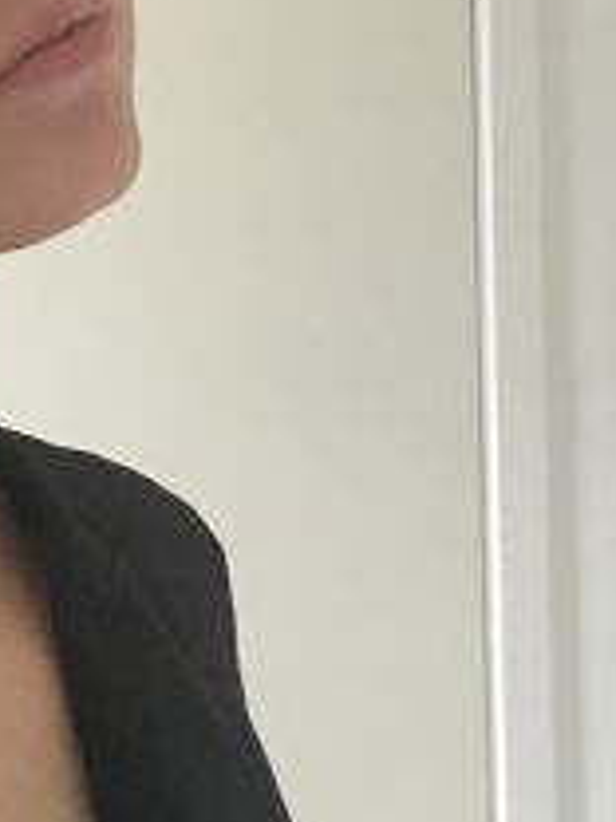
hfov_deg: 16.0
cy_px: 235
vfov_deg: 21.2
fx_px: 2183
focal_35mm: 92
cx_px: 146
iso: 320
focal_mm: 2.87
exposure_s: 1/60
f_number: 2.2
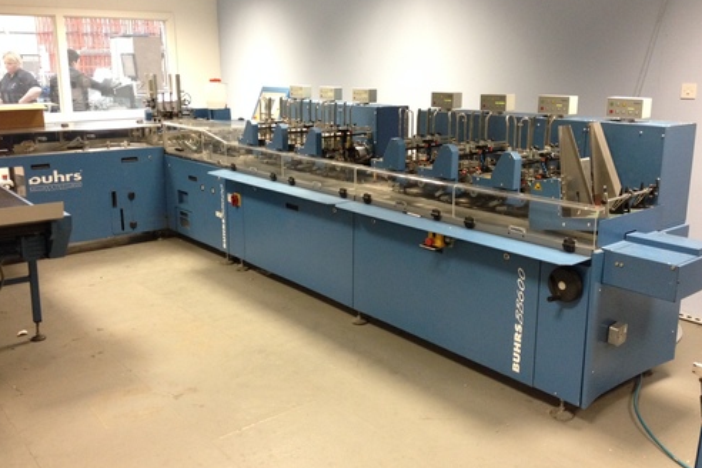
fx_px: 721
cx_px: 350
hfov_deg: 51.9
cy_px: 223
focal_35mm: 37
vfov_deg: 35.9
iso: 250
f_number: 2.4
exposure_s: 1/20
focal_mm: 4.28
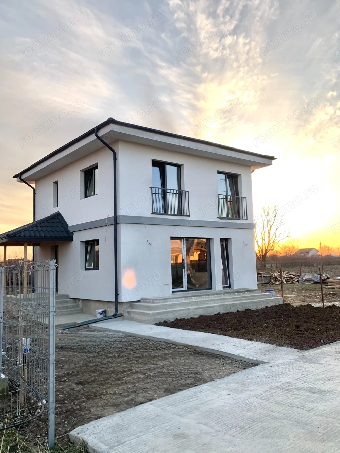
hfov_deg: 53.1
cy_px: 226
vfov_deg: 67.3
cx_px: 170
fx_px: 340
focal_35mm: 26
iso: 25
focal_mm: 4.25
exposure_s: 1/122
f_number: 1.8
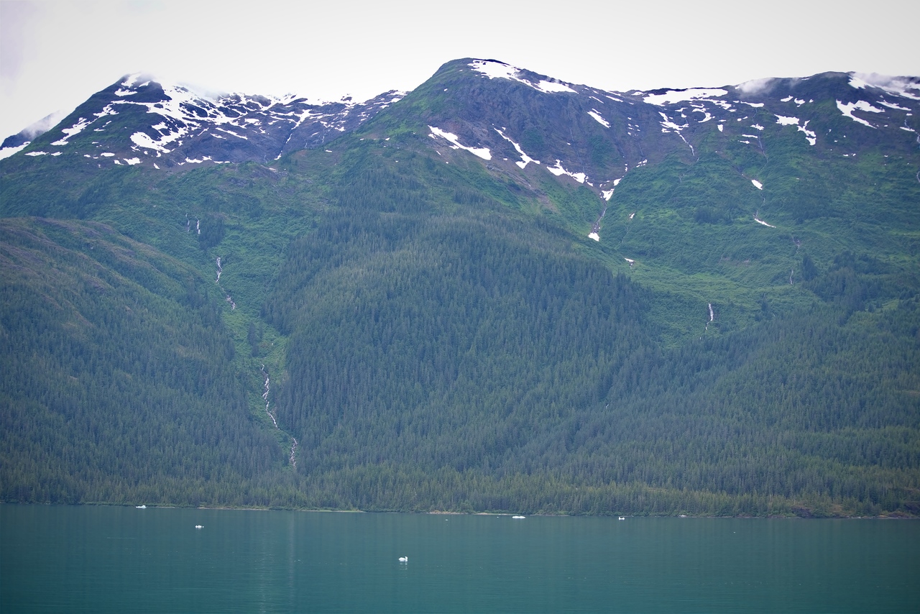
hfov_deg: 28.8
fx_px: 1789
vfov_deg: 19.5
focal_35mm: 70
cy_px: 307
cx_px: 460
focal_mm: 70
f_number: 5
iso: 100
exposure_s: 1/160
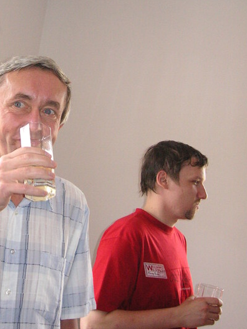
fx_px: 533
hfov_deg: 25.8
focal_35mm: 56
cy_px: 88
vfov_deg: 33.8
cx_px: 66
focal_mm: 6.1
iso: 160
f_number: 2.8
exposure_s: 1/90
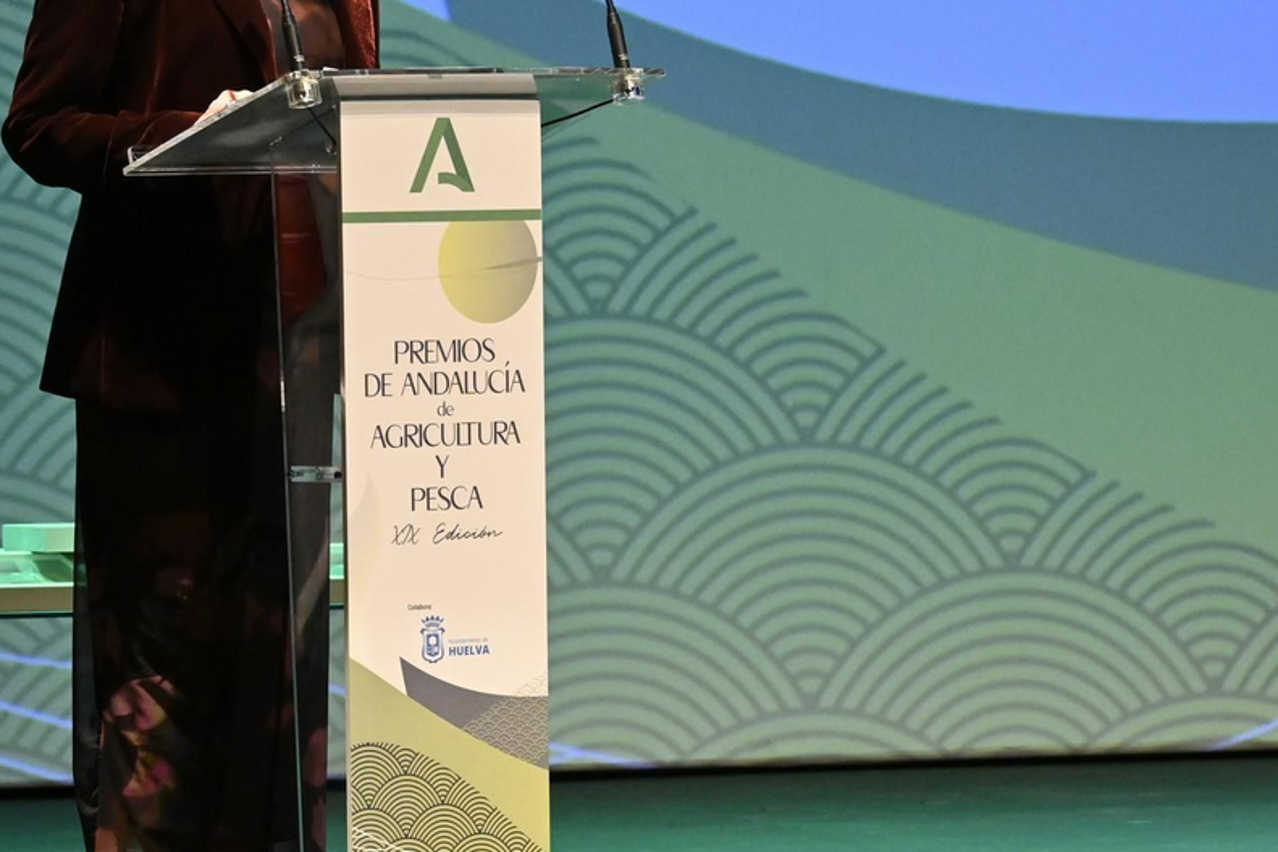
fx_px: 9689
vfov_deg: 5.0
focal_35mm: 273
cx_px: 850
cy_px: 272
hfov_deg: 7.5
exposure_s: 1/200
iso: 3200
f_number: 5
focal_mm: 90
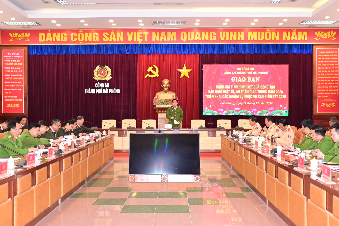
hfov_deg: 48.5
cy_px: 113
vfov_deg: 33.4
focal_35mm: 40
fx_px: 377
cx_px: 170
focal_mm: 27
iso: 2500
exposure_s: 1/200
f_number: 4
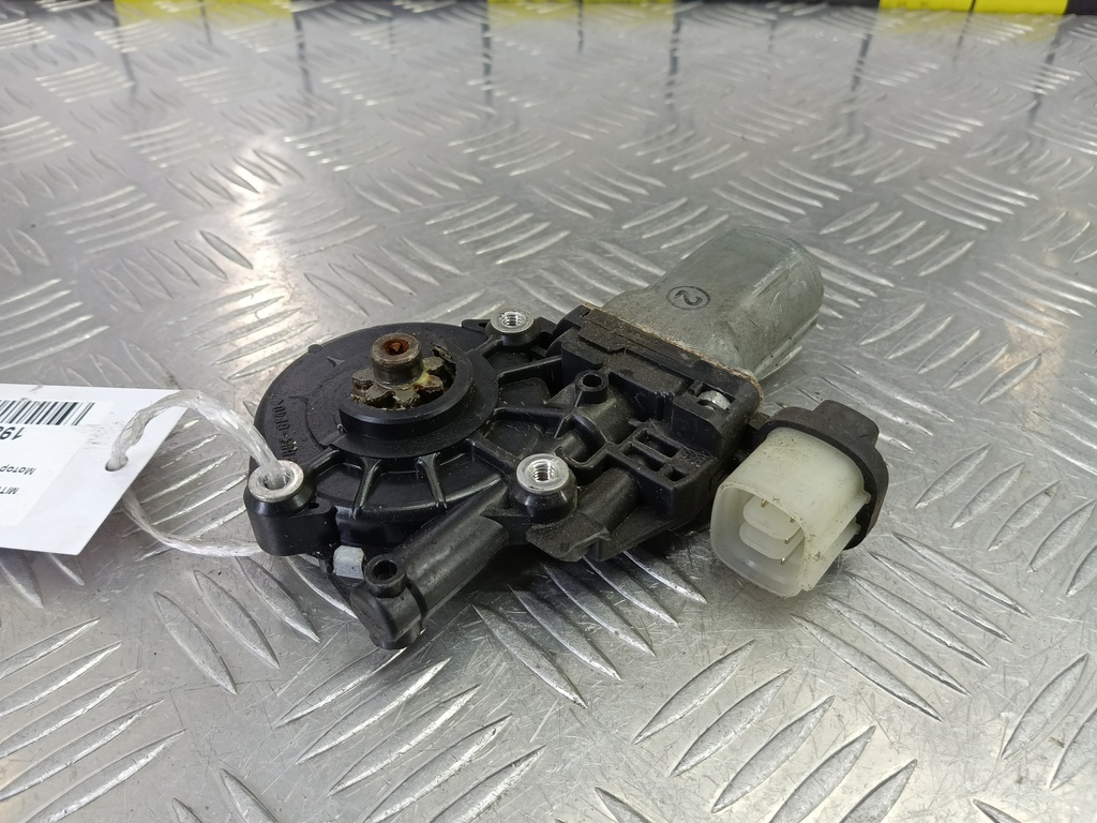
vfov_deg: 58.9
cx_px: 548
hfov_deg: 73.9
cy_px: 412
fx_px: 729
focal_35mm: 23
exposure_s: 1/50
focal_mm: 4.11
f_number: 1.6
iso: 146
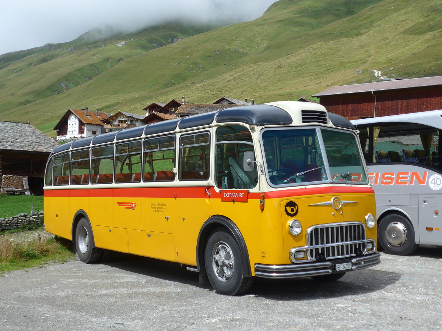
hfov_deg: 41.2
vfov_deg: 31.5
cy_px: 166
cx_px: 221
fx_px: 587
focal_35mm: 46
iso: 80
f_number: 3
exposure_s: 1/1600
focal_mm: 9.5
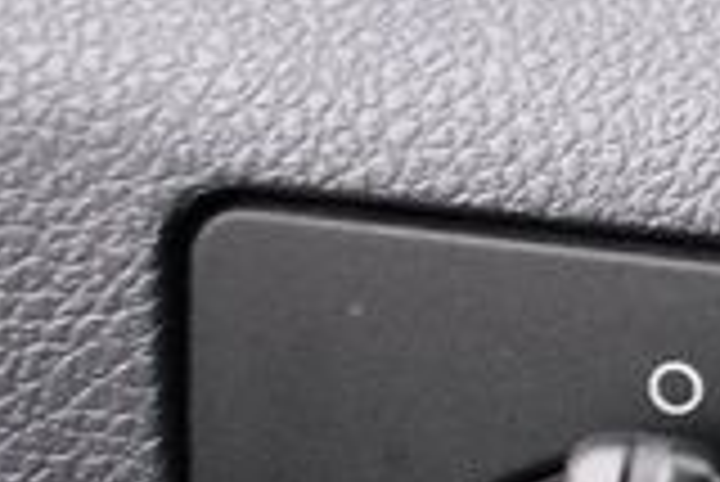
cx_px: 1242
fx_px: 2883
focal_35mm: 144
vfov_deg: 9.4
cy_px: 592
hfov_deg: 13.0
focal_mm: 24
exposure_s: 1/125
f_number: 4
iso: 6400
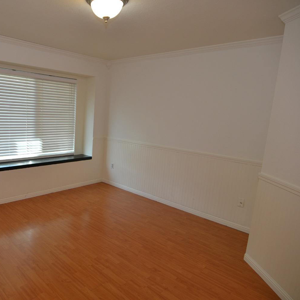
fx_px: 226
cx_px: 83
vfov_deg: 67.3
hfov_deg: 64.1
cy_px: 150
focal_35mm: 23
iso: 500
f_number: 4
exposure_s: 1/60
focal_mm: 12
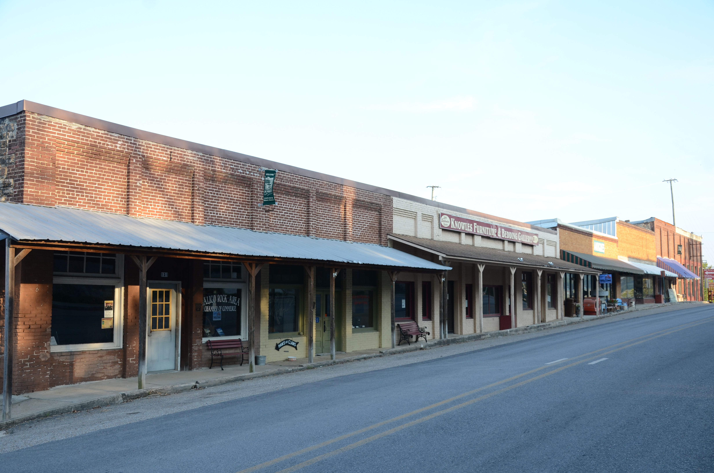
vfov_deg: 35.3
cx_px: 357
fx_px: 742
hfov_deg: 51.4
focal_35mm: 38
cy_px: 236
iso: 320
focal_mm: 25
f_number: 5.6
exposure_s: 1/250
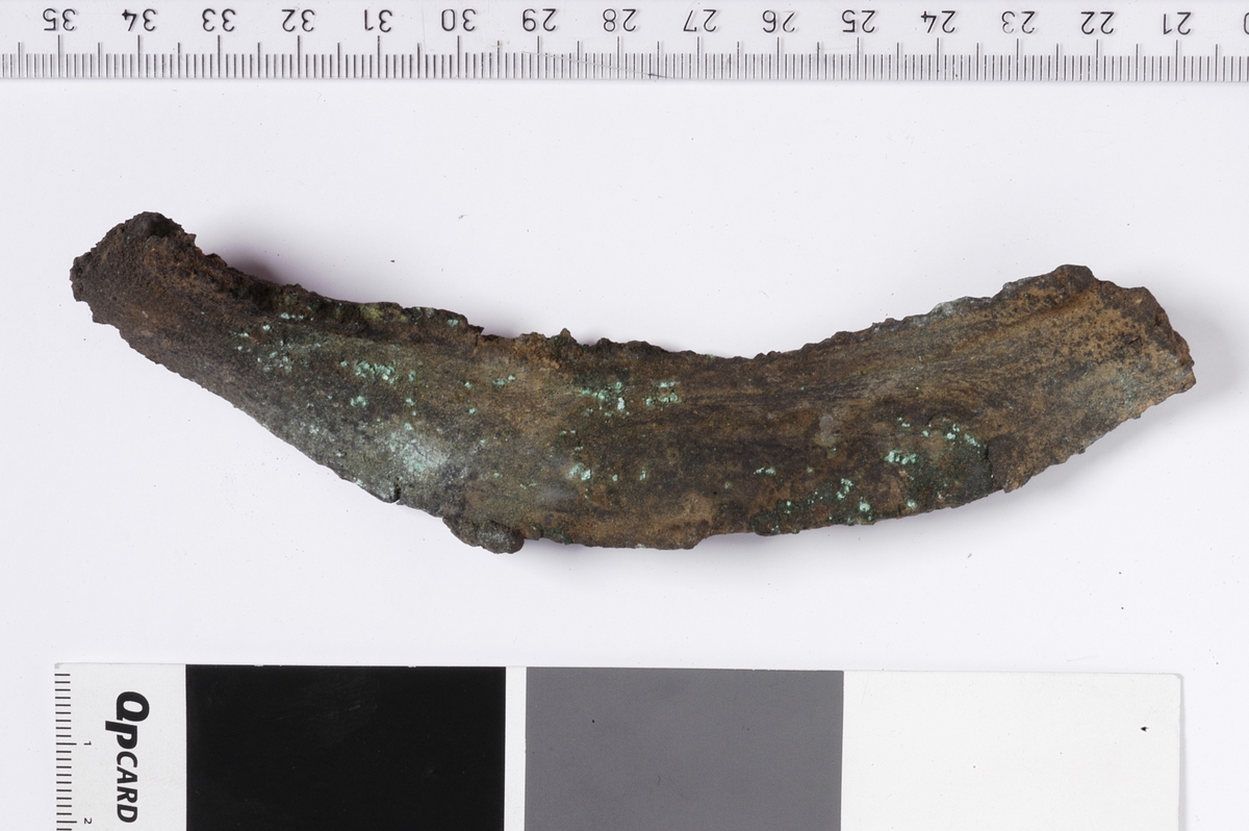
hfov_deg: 24.6
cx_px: 624
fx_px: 2860
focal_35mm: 82
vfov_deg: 16.5
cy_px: 416
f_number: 32
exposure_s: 1/100
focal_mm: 55
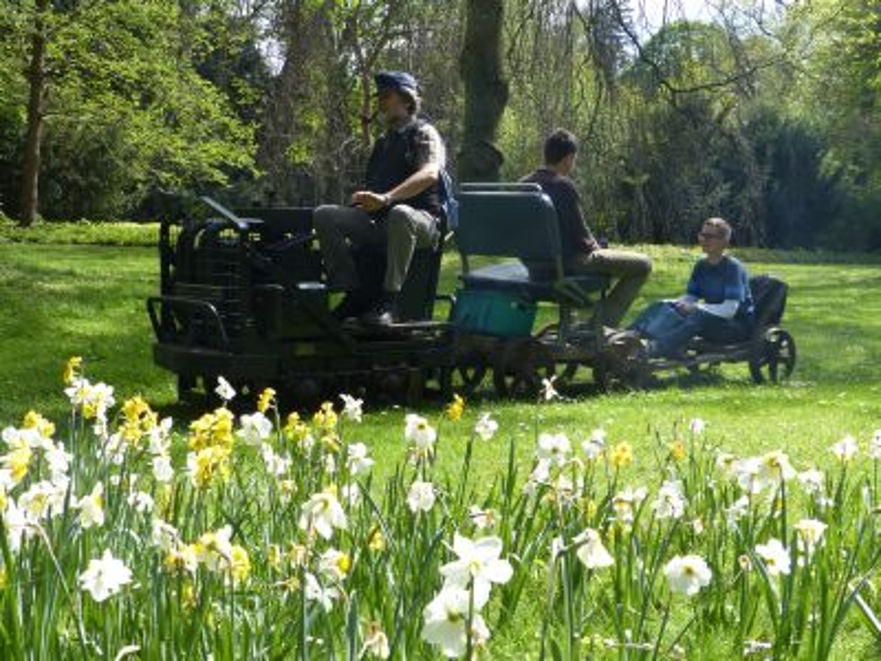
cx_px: 440
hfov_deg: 35.5
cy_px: 330
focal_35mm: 54
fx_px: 1374
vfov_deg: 27.0
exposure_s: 1/320
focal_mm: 9.8
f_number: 4
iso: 100
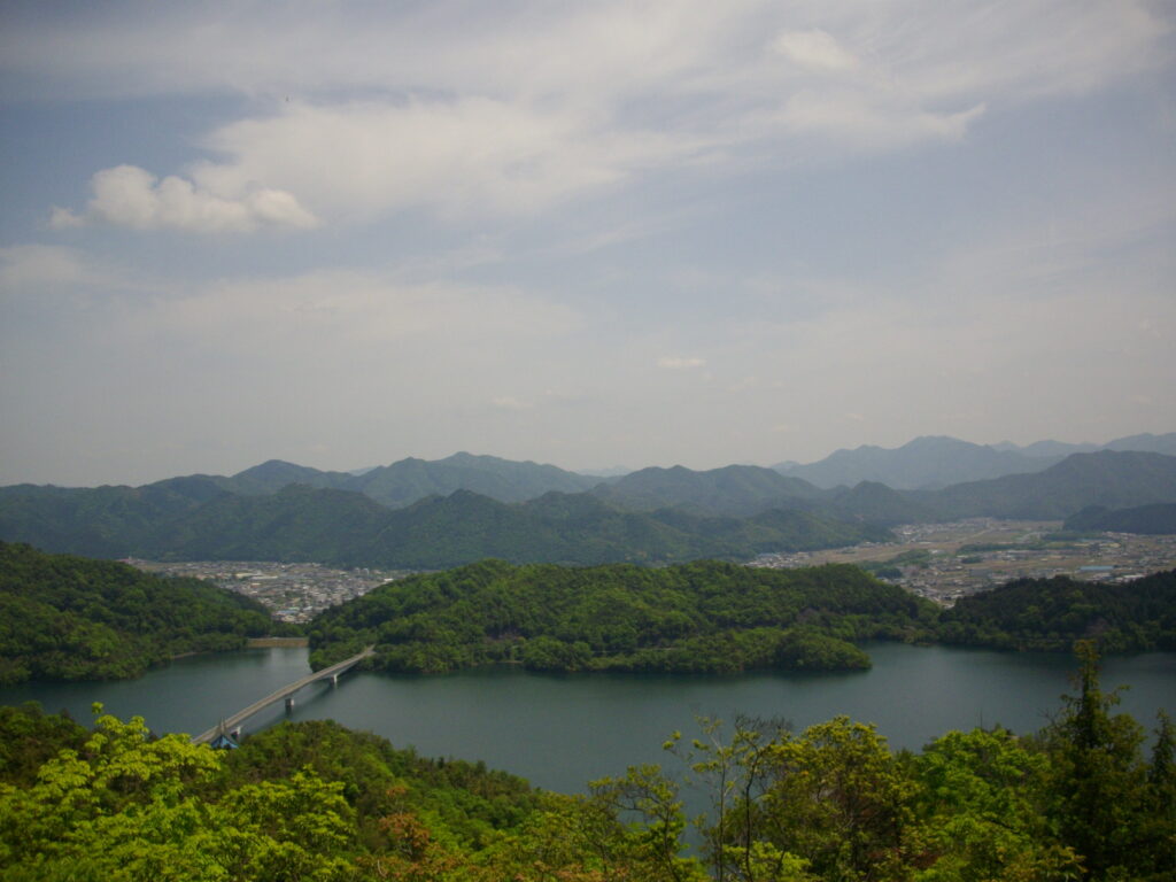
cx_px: 588
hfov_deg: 50.1
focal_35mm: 37
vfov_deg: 38.7
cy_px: 441
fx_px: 1257
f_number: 5.6
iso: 100
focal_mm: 6.2
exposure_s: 1/800
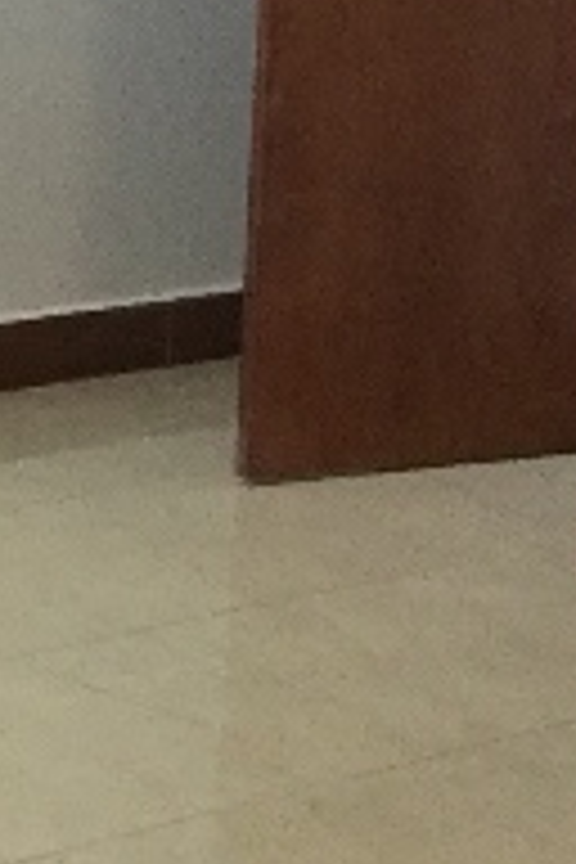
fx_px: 4128
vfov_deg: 11.5
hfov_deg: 7.9
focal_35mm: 172
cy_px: -428
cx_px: 711
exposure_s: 1/30
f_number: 2.4
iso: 100
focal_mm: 3.3
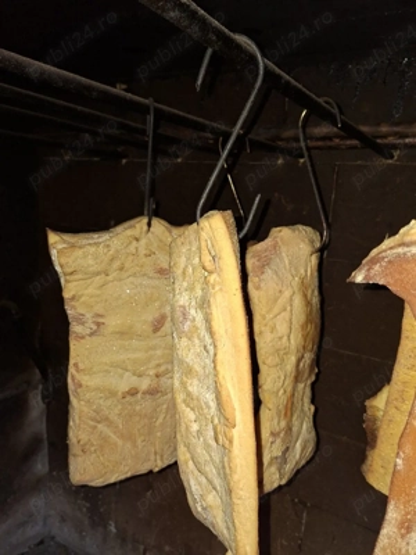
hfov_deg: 58.9
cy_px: 278
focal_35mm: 23
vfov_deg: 73.9
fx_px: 369
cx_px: 208
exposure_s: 1/50
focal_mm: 5.54
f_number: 1.8
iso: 250
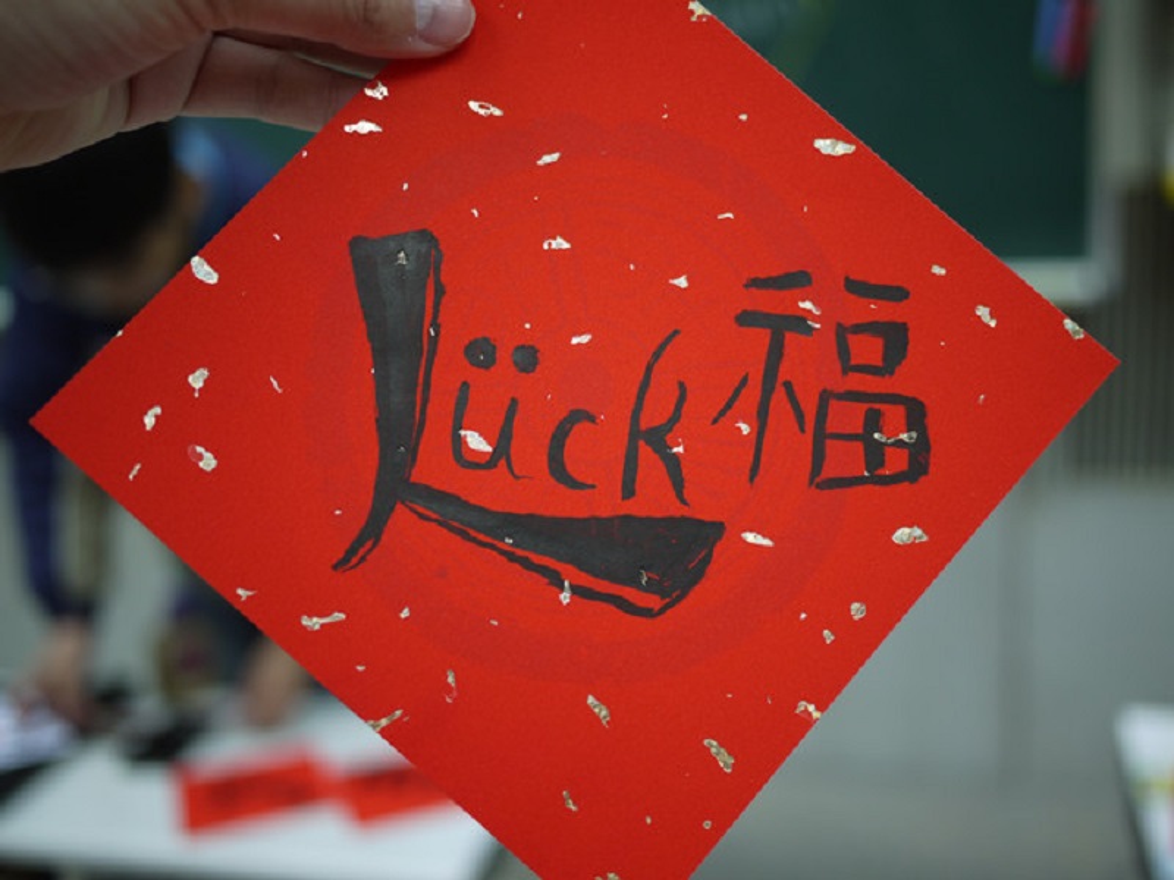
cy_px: 440
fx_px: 1357
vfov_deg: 36.0
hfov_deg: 46.8
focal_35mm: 40
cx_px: 587
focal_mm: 20
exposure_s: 1/160
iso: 100
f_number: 1.7
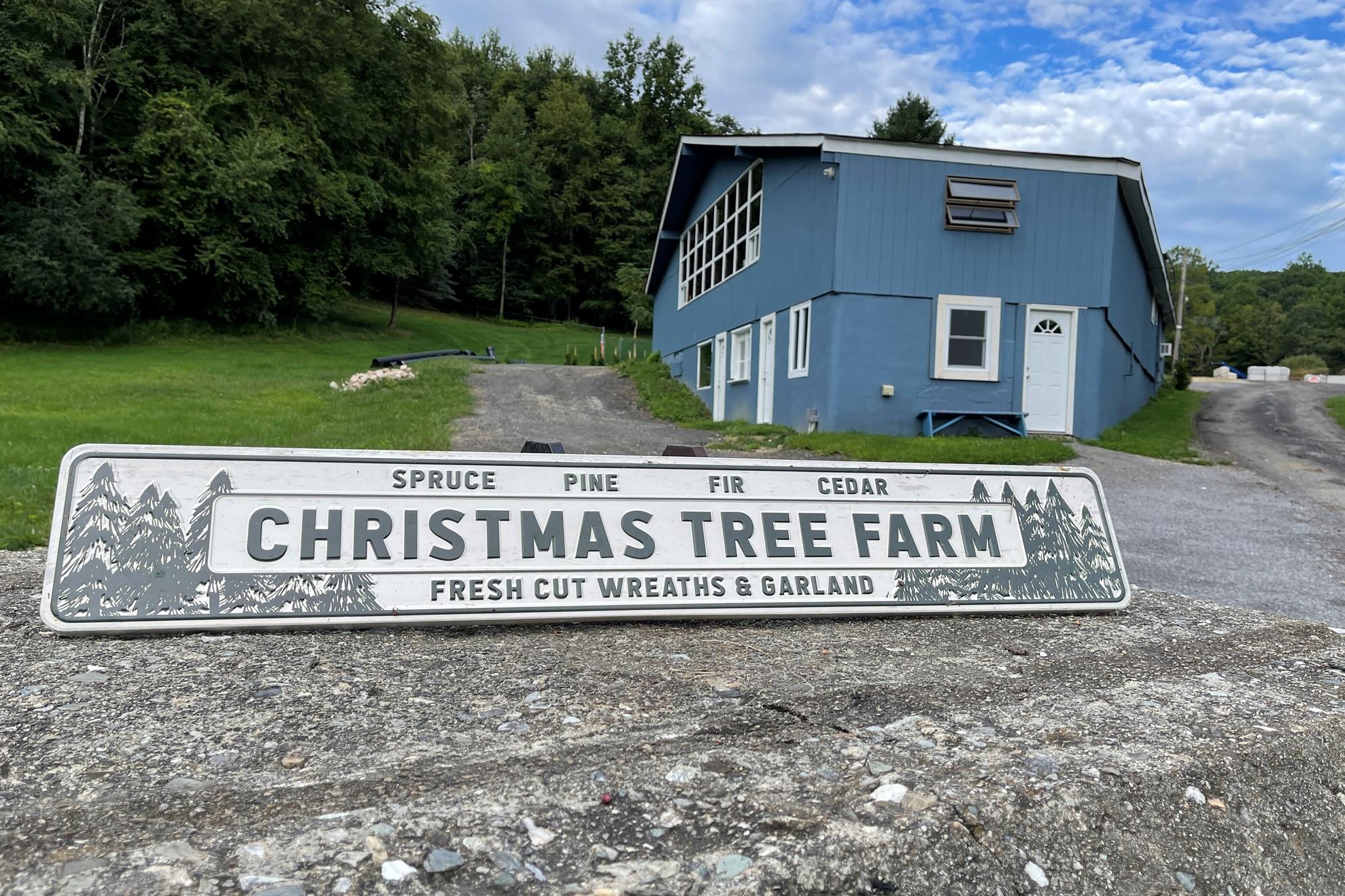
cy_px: 439
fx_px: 1046
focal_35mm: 28
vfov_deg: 46.4
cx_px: 662
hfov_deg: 65.5
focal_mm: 5.1
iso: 32
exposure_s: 1/985
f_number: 1.6
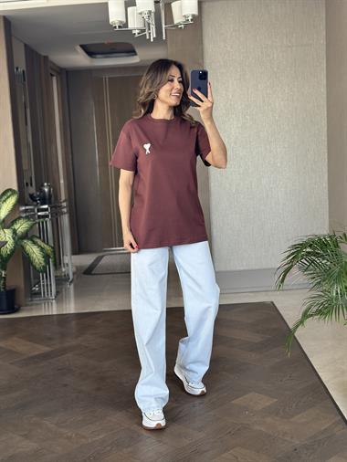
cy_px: 231
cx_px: 174
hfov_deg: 30.3
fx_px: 641
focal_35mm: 48
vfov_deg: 39.6
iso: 125
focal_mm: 6.86
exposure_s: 1/78
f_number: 1.78
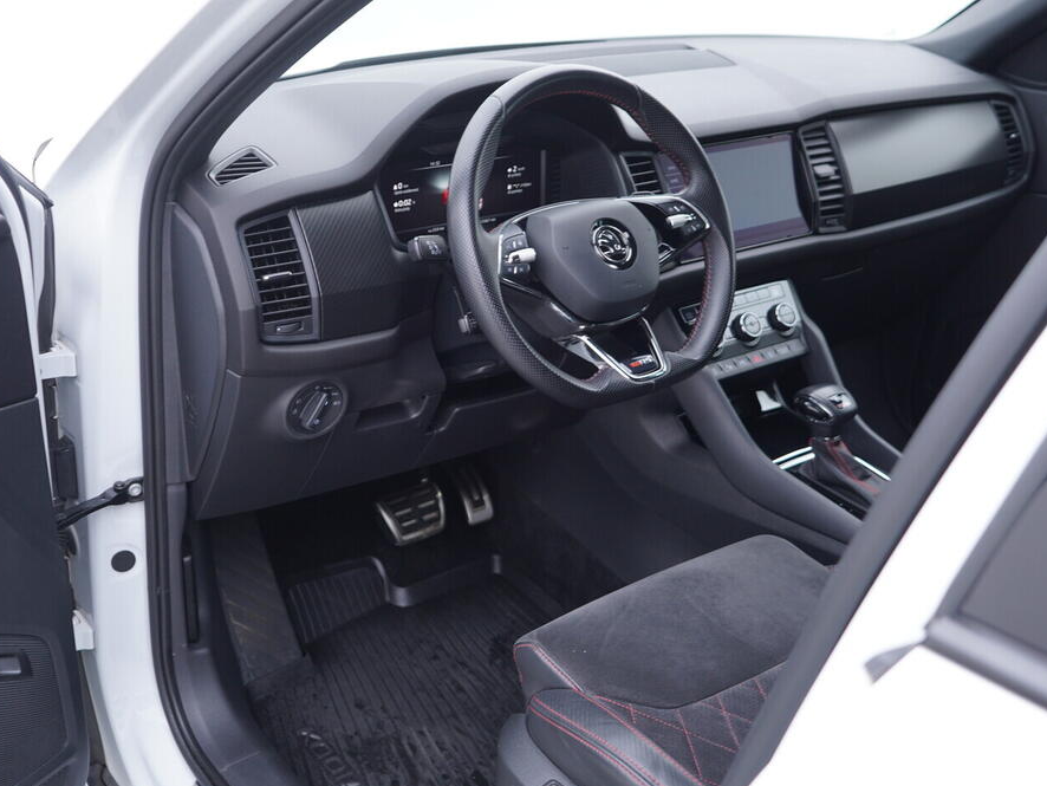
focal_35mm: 40
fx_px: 1210
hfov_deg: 46.7
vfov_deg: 36.0
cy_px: 385
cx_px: 475
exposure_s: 1/40
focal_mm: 24
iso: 160
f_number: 2.8
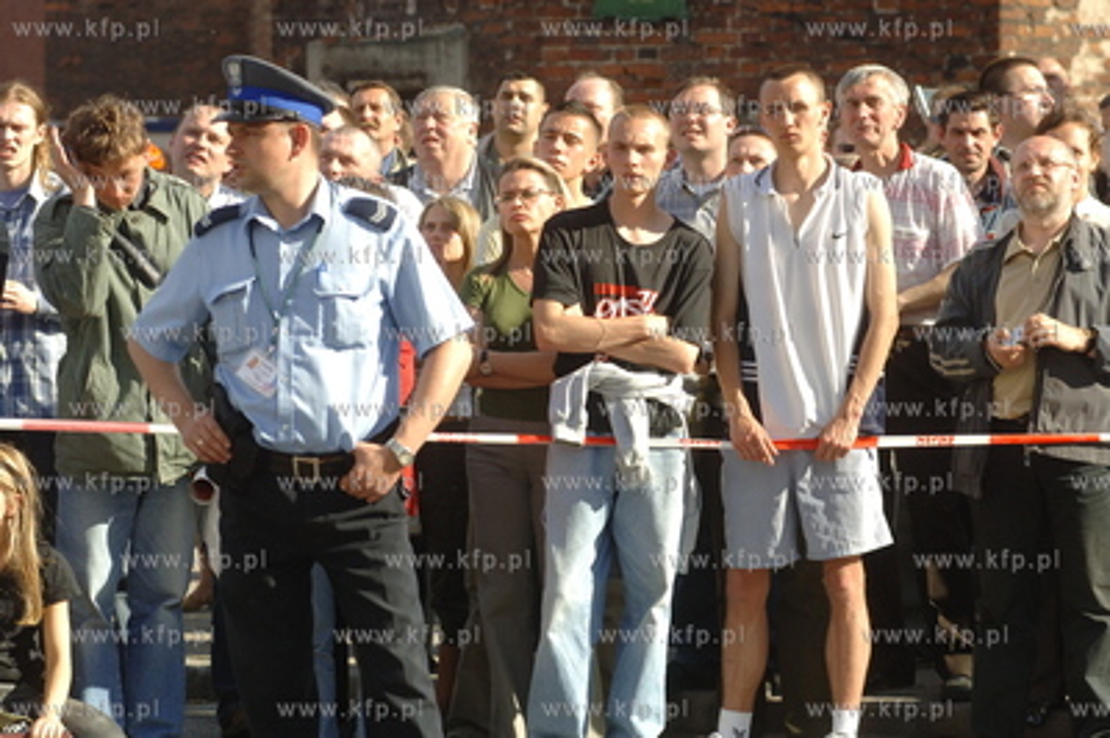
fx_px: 5176
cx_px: 555
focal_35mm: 168
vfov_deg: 8.2
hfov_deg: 12.2
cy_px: 369
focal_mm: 112
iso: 400
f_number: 6.3
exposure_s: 1/750
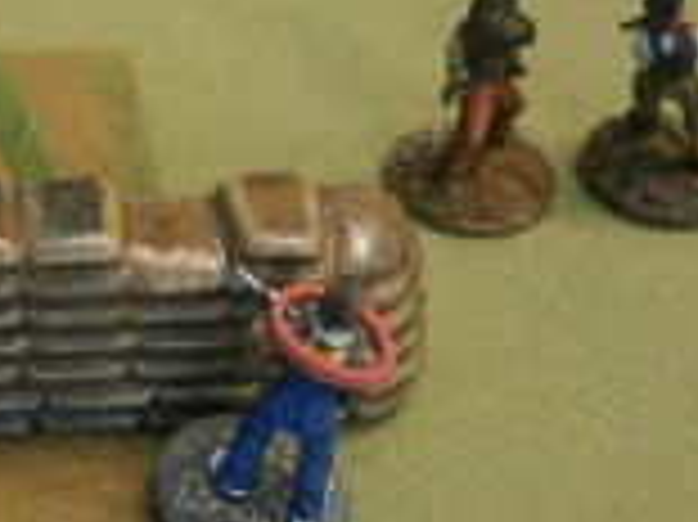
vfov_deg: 16.4
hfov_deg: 21.0
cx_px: -18
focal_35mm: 90
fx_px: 1813
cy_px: 243
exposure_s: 1/40
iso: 400
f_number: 2.8
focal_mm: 4.7
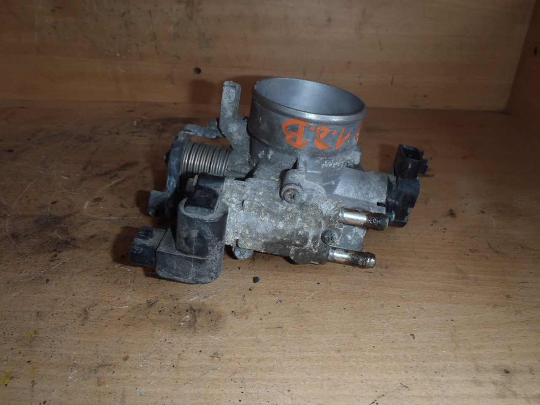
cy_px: 202
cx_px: 270
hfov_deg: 63.4
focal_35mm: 28
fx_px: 437
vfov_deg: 49.7
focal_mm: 5
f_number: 3.9
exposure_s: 1/30
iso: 100
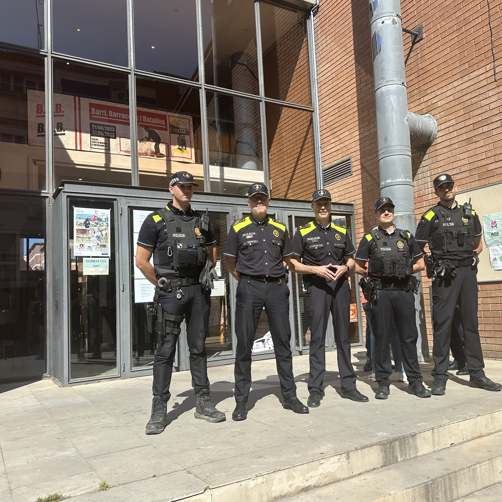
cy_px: 255
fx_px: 476
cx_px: 282
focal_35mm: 29
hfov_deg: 55.5
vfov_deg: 55.6
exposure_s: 1/3717
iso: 80
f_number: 1.78
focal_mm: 6.86
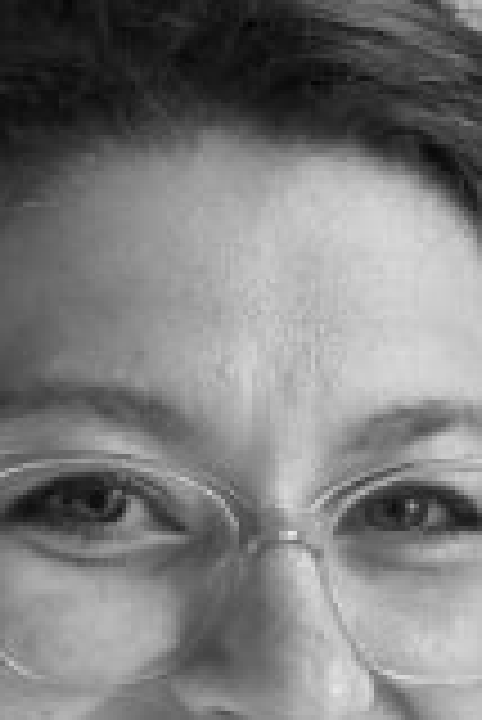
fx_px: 2581
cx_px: 124
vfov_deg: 15.5
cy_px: 756
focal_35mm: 129
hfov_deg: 10.6
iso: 1600
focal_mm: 27.5
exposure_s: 1/320
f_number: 7.1
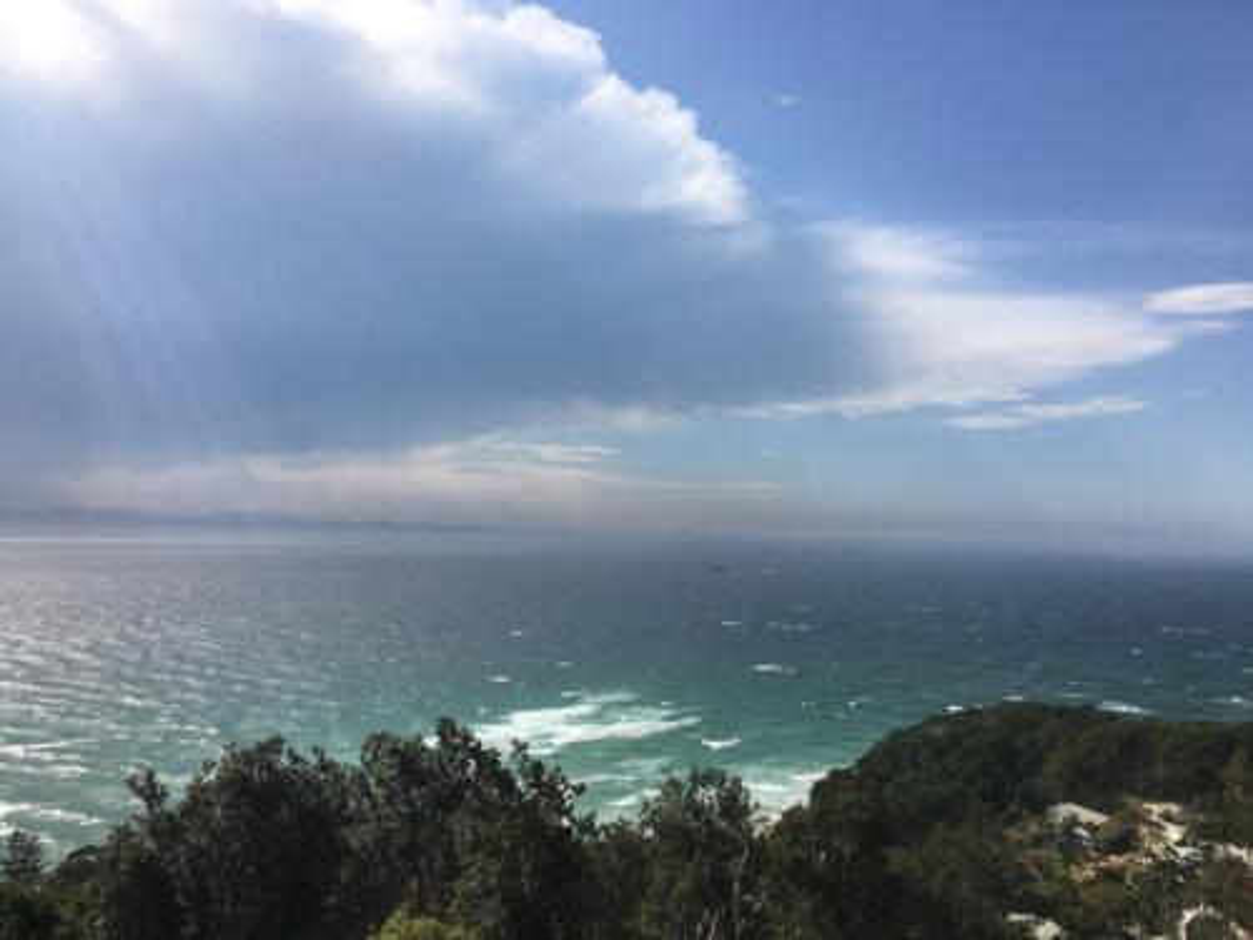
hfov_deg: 61.7
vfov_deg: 48.2
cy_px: 470
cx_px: 626
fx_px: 1050
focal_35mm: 29
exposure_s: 1/2137
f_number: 2.2
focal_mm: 4.15
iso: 25
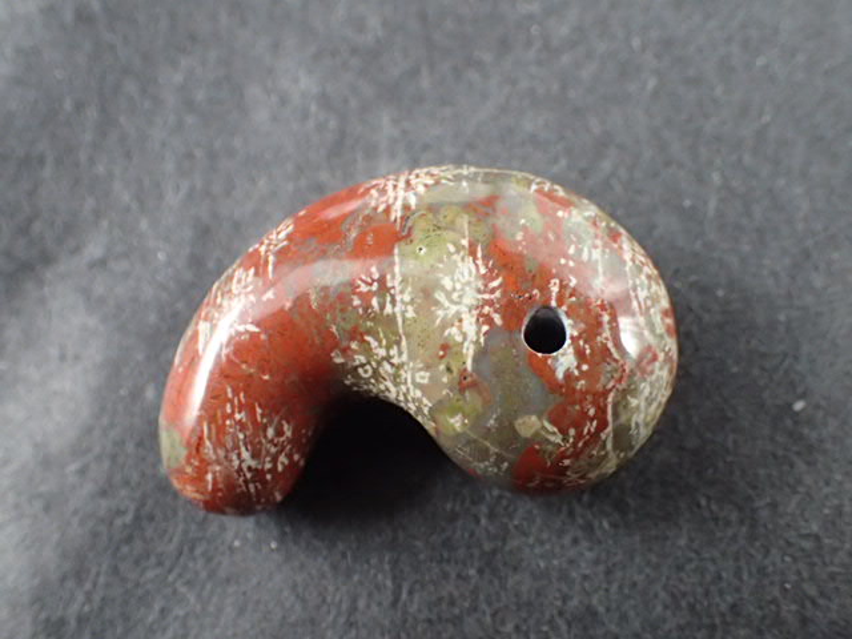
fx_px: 1132
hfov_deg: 41.2
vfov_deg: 31.5
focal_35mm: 46
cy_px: 320
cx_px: 426
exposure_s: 1/200
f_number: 3.1
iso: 640
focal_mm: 8.41
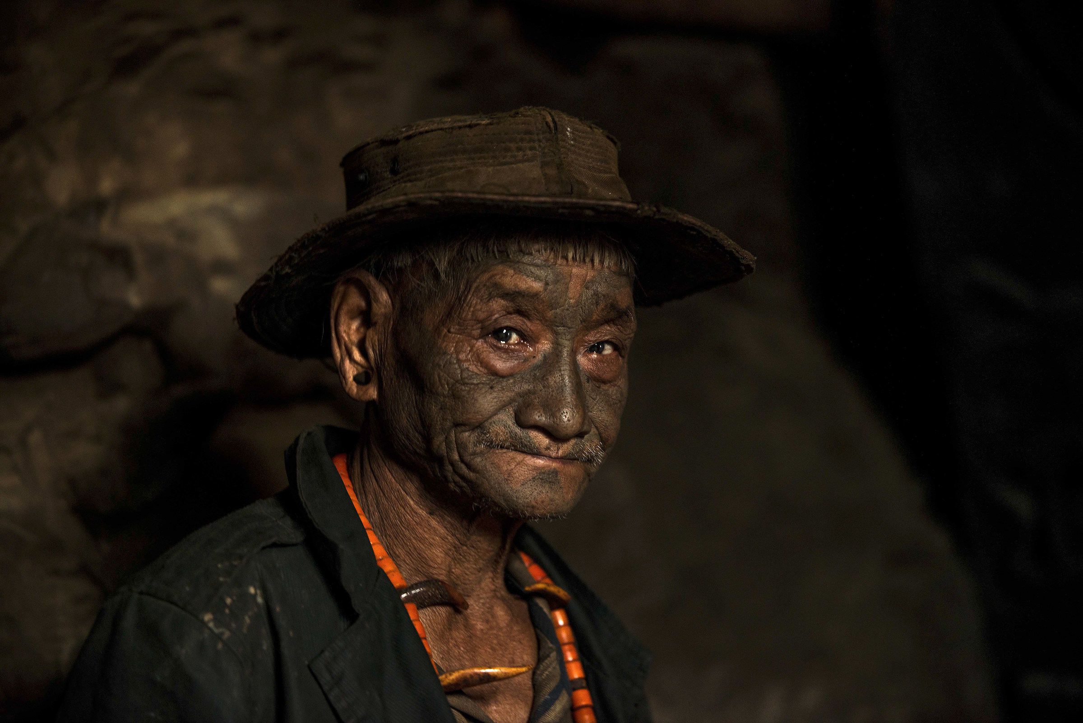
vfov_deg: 13.0
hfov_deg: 19.5
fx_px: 3159
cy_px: 362
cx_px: 542
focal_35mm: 105
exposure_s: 1/50
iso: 500
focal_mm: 105
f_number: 2.8
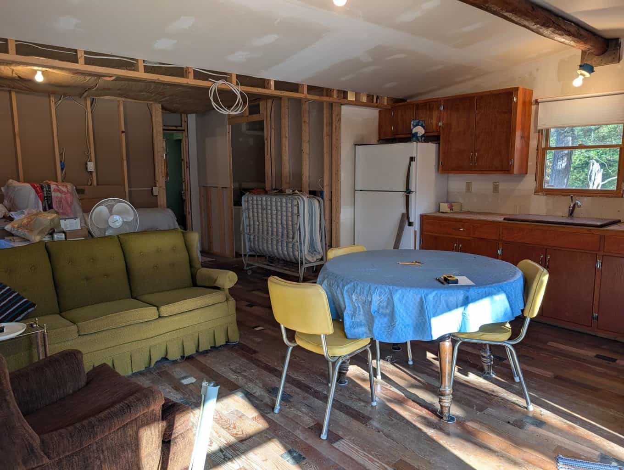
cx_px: 312
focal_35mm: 24
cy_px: 235
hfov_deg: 71.5
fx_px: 433
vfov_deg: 56.9
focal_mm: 6.9
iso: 34
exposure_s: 1/120
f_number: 1.68
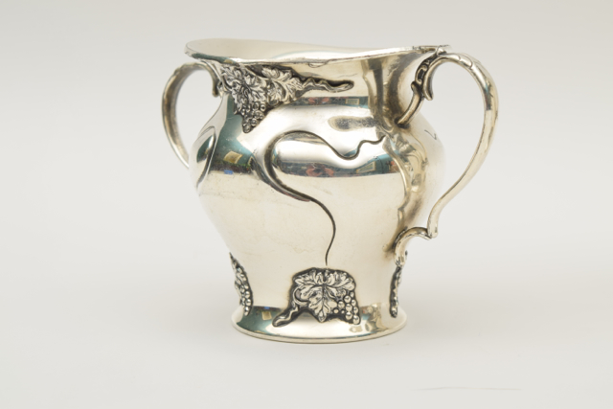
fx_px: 1405
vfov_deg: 16.6
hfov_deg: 24.6
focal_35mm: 82
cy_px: 204
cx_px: 306
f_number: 9
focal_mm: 55
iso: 100
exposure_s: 1/125
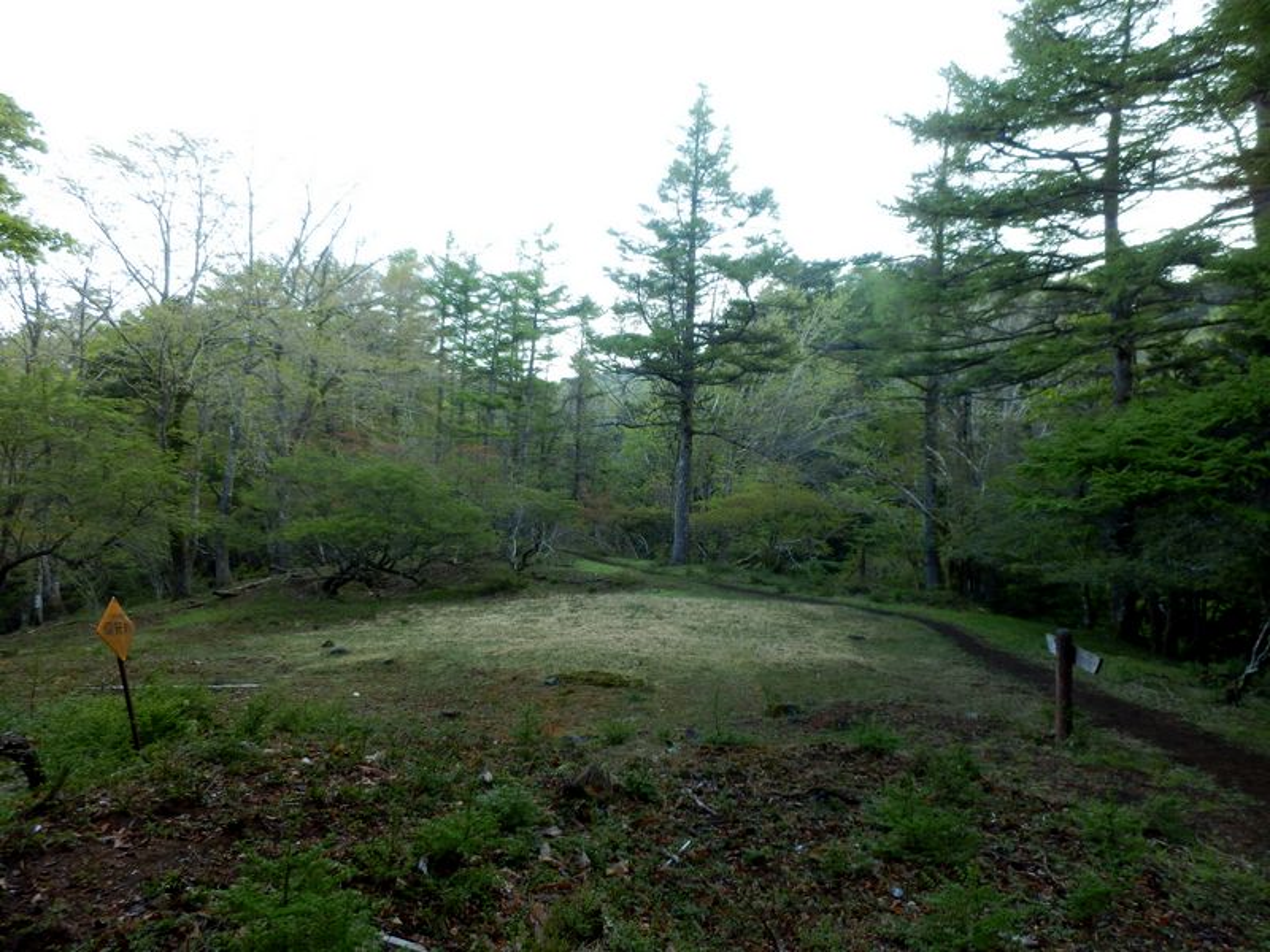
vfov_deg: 56.8
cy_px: 476
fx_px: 881
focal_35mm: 24
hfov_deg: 71.6
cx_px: 635
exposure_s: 1/40
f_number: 3
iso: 80
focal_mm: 4.2
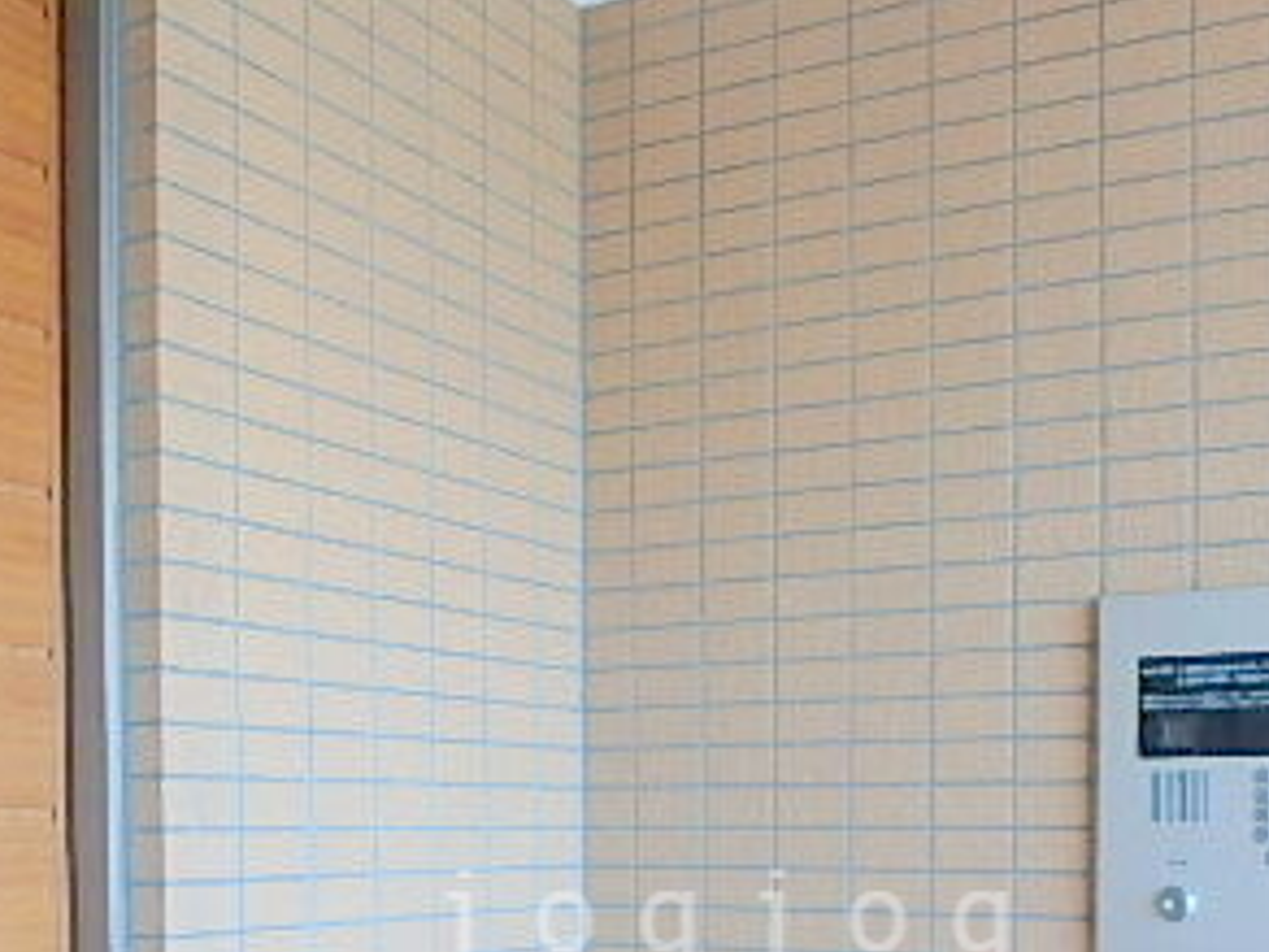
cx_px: 734
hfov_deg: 41.1
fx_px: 1686
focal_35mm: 46
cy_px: 922
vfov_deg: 29.7
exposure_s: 1/40
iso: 200
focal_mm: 3.7
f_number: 3.5
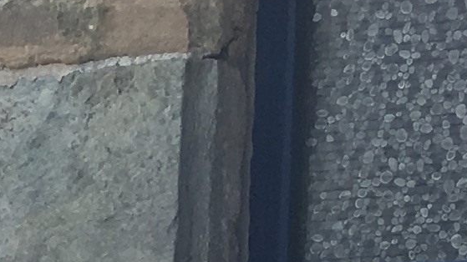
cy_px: 597
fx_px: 2822
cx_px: -658
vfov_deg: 5.2
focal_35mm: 228
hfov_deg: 8.6
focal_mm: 4.15
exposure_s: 1/810
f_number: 2.2
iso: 25
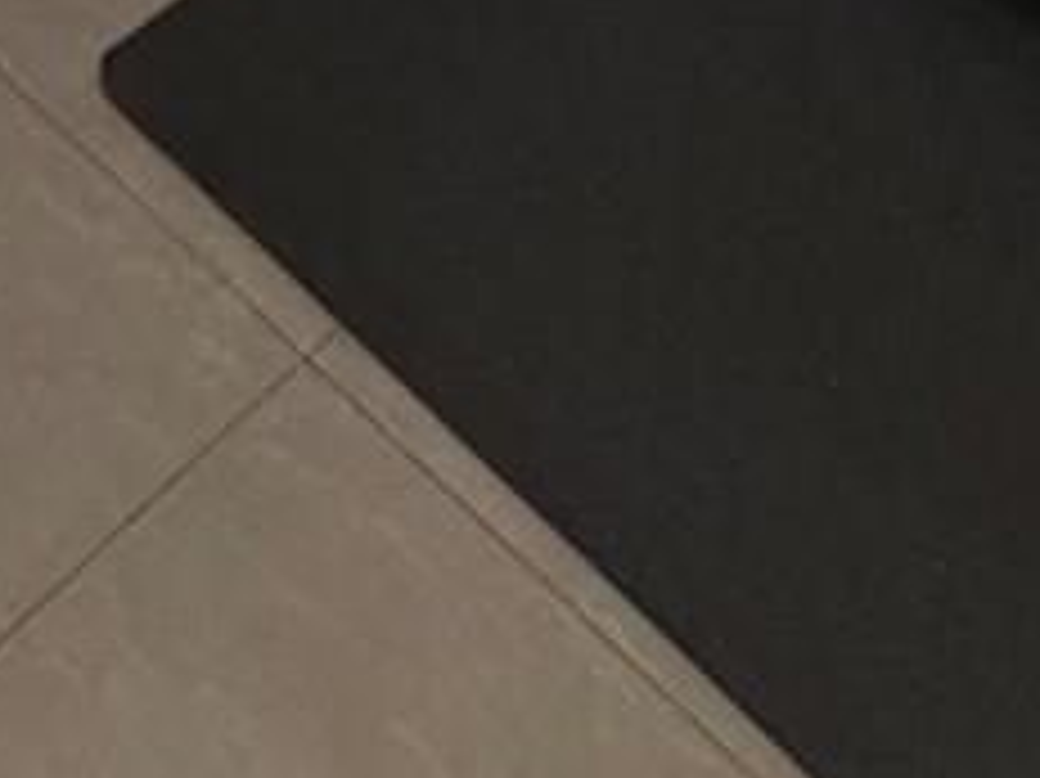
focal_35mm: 97
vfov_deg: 9.5
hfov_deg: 20.1
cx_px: 765
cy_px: -1880
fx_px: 2913
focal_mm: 2.22
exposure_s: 1/120
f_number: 2.2
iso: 250
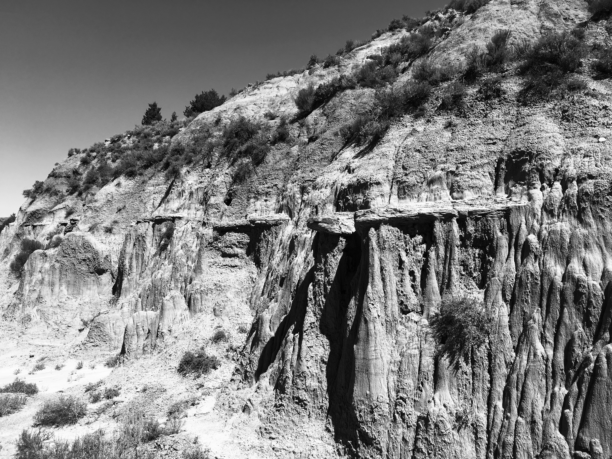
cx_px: 306
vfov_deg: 48.2
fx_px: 513
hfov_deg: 61.7
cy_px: 230
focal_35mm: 29
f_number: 2.2
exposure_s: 1/1425
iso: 25
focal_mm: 4.15
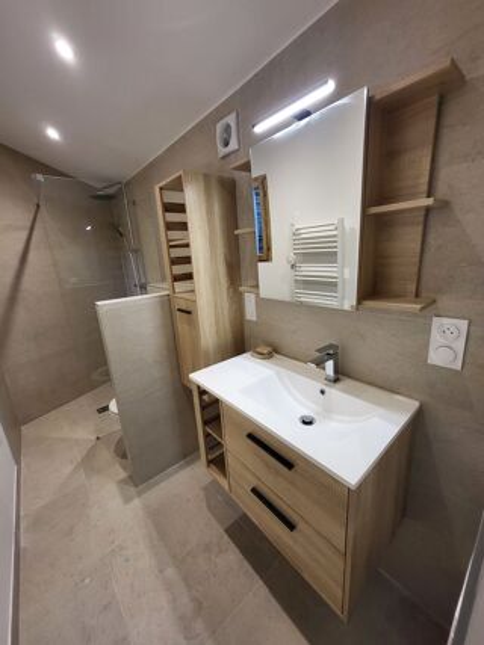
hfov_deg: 89.9
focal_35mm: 13
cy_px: 322
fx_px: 242
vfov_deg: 106.2
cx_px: 242
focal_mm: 1.74
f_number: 2.2
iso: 125
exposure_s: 1/50
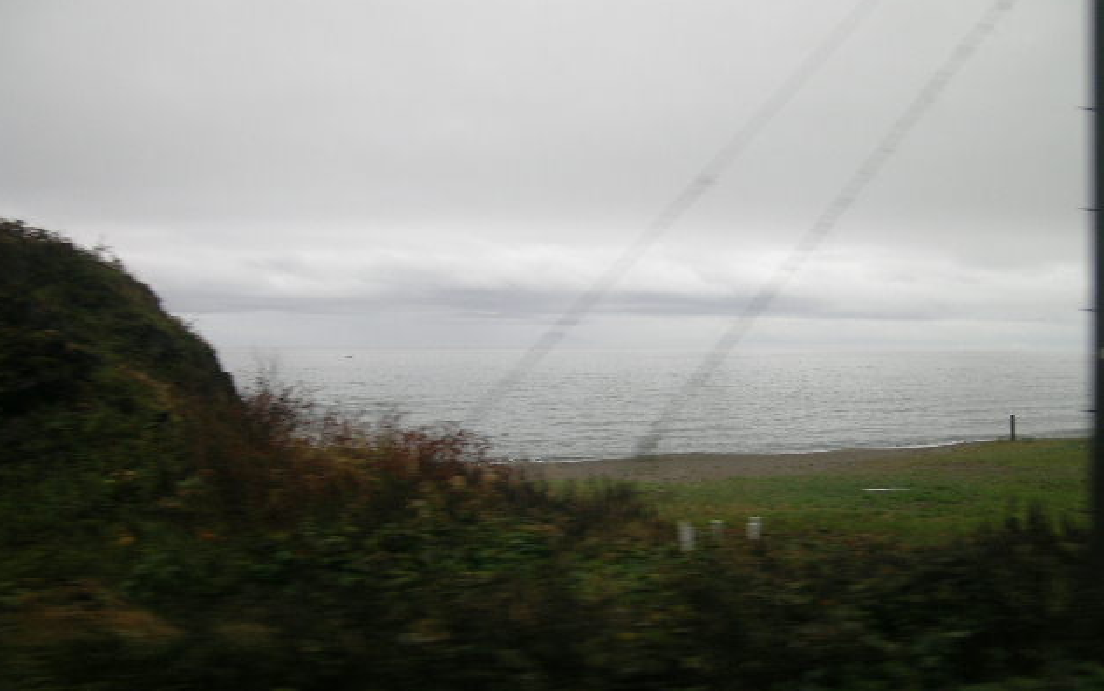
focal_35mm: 30
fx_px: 903
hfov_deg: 62.9
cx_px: 548
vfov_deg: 41.8
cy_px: 382
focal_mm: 5.8
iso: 50
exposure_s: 1/83.5
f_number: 3.1
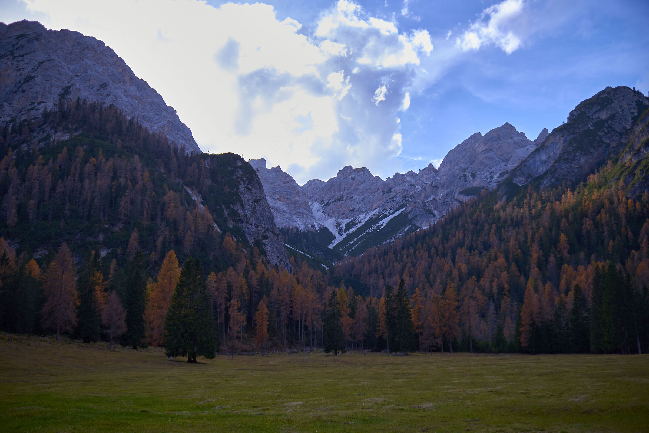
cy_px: 216
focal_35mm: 35
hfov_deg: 54.4
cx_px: 324
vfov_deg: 37.9
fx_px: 631
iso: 250
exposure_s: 1/3200
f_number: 1.8
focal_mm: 23
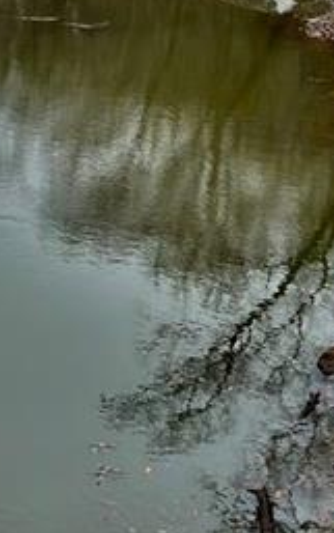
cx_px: -100
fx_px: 2210
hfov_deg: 8.5
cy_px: 56
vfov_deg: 13.6
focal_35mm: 152
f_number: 1.78
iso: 80
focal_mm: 6.86
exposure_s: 1/245
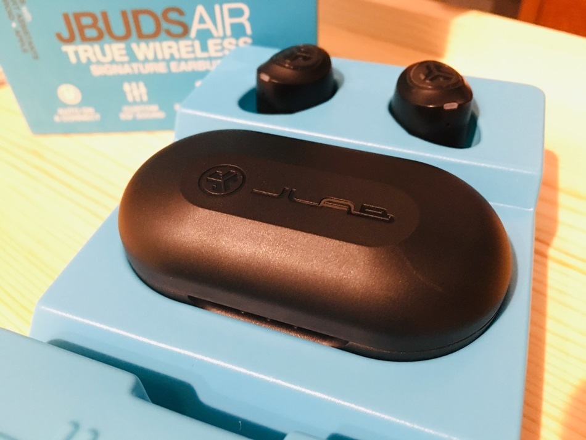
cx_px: 293
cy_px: 220
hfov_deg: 61.6
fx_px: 491
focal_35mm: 29
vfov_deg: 48.2
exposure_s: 1/4
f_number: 2.2
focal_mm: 4.15
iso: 160
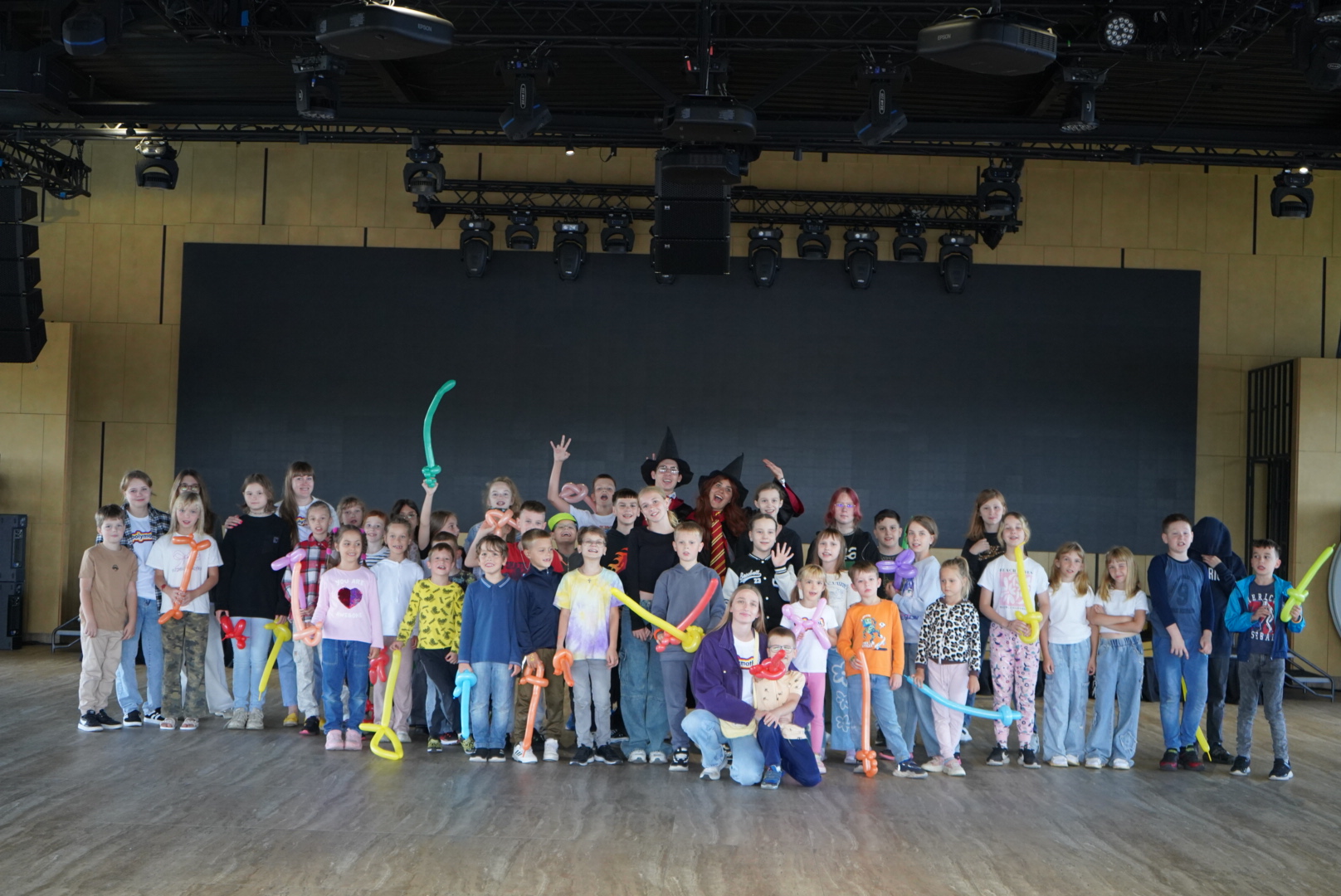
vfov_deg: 27.6
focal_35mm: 49
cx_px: 670
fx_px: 1826
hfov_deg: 40.3
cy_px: 448
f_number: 4.5
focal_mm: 49
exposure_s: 1/160
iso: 3200
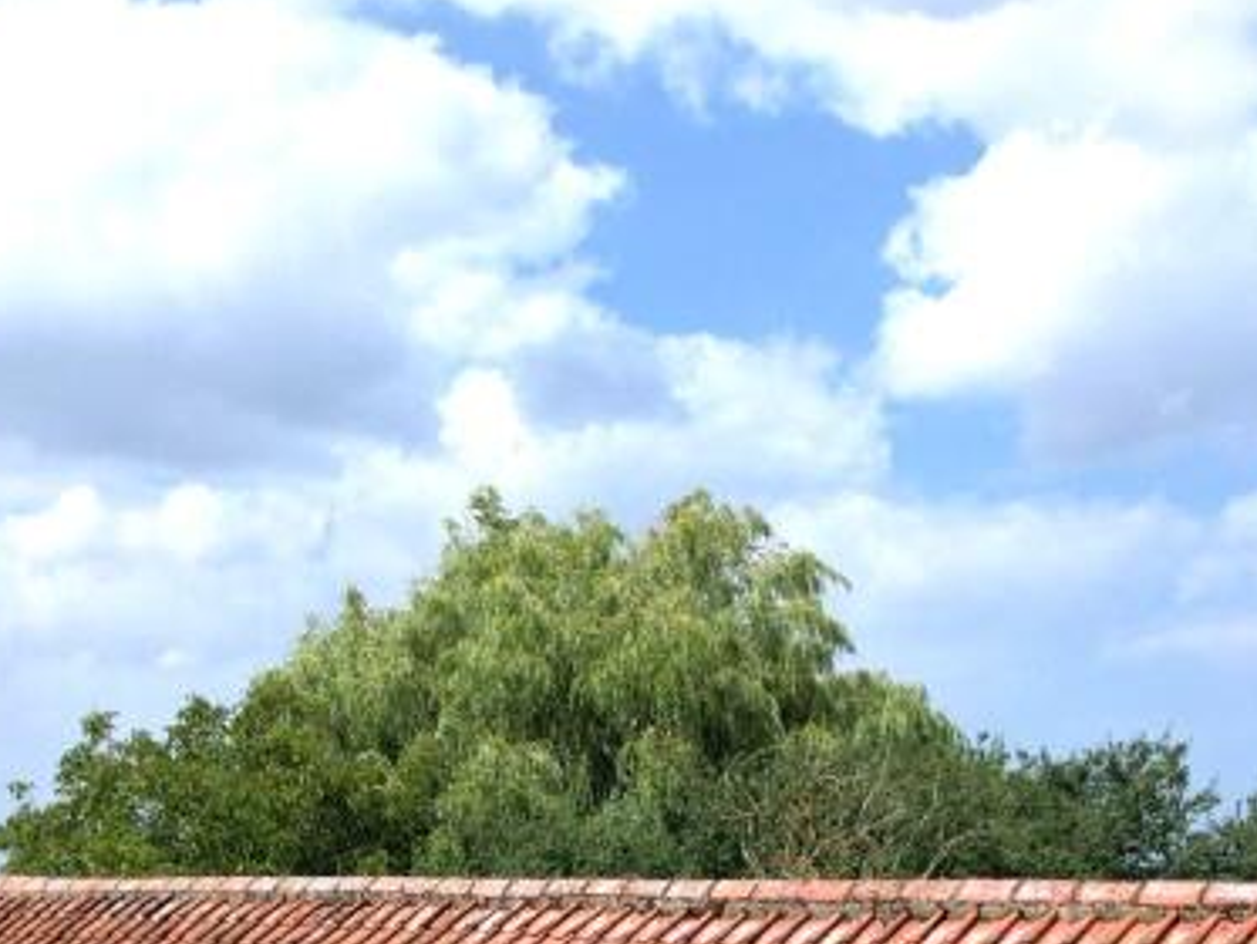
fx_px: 2107
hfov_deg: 33.1
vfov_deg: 23.1
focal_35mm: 58
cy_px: 1131
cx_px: 489
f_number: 2.8
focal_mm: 8.38
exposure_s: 1/200
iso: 100
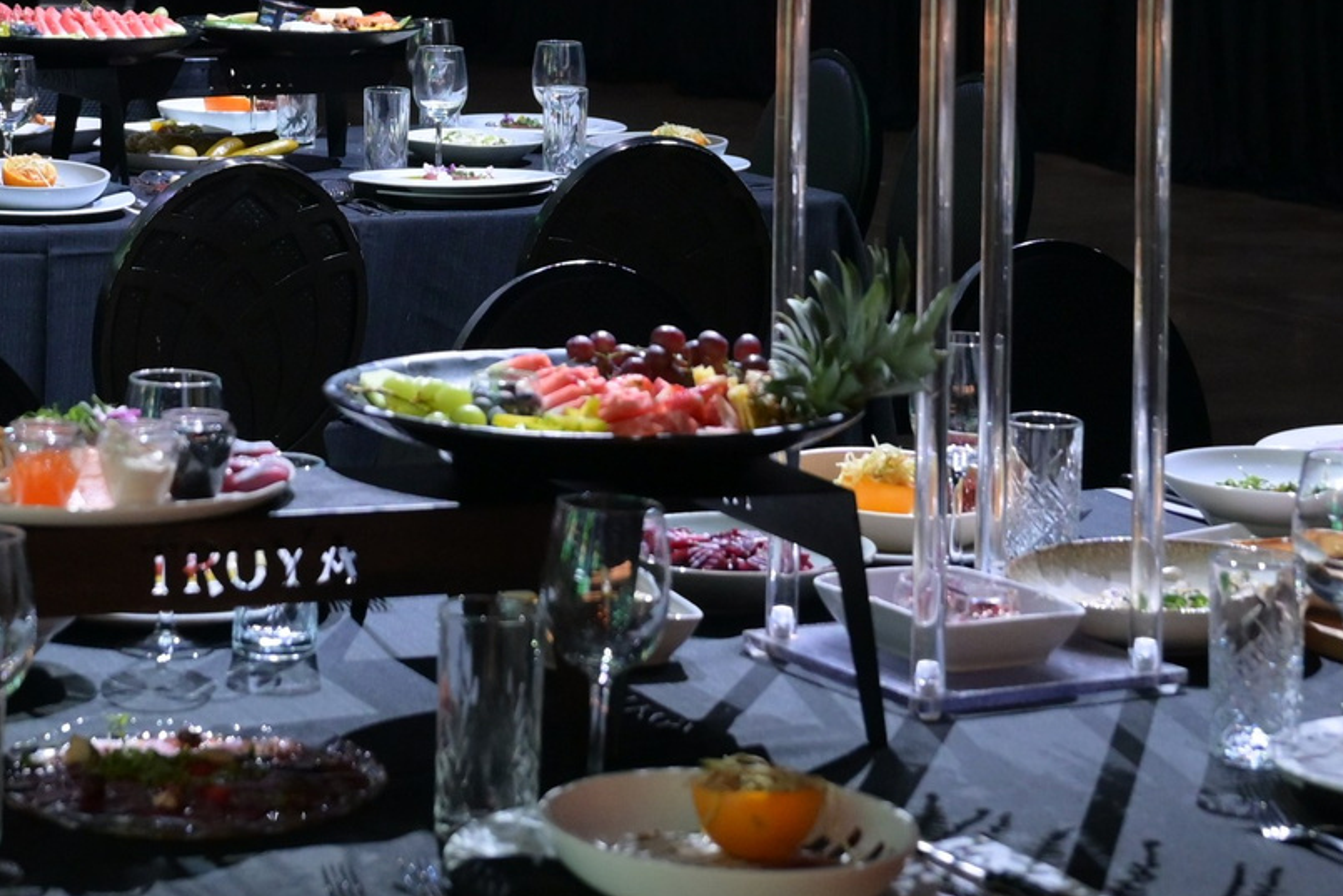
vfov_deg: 12.7
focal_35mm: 105
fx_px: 3918
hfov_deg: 19.3
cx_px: 347
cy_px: -221
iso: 1600
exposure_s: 1/60
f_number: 4
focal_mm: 33
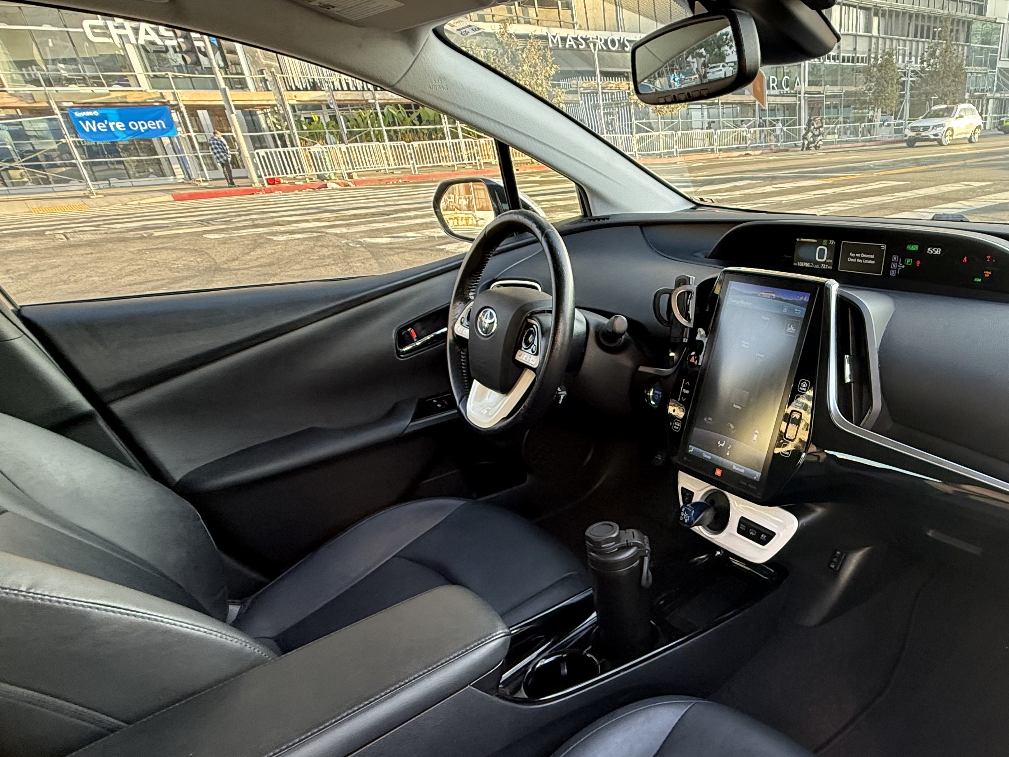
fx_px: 670
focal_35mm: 23
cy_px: 458
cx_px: 742
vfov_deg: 58.4
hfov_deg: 69.6
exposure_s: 1/99
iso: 160
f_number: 2.2
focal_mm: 2.22
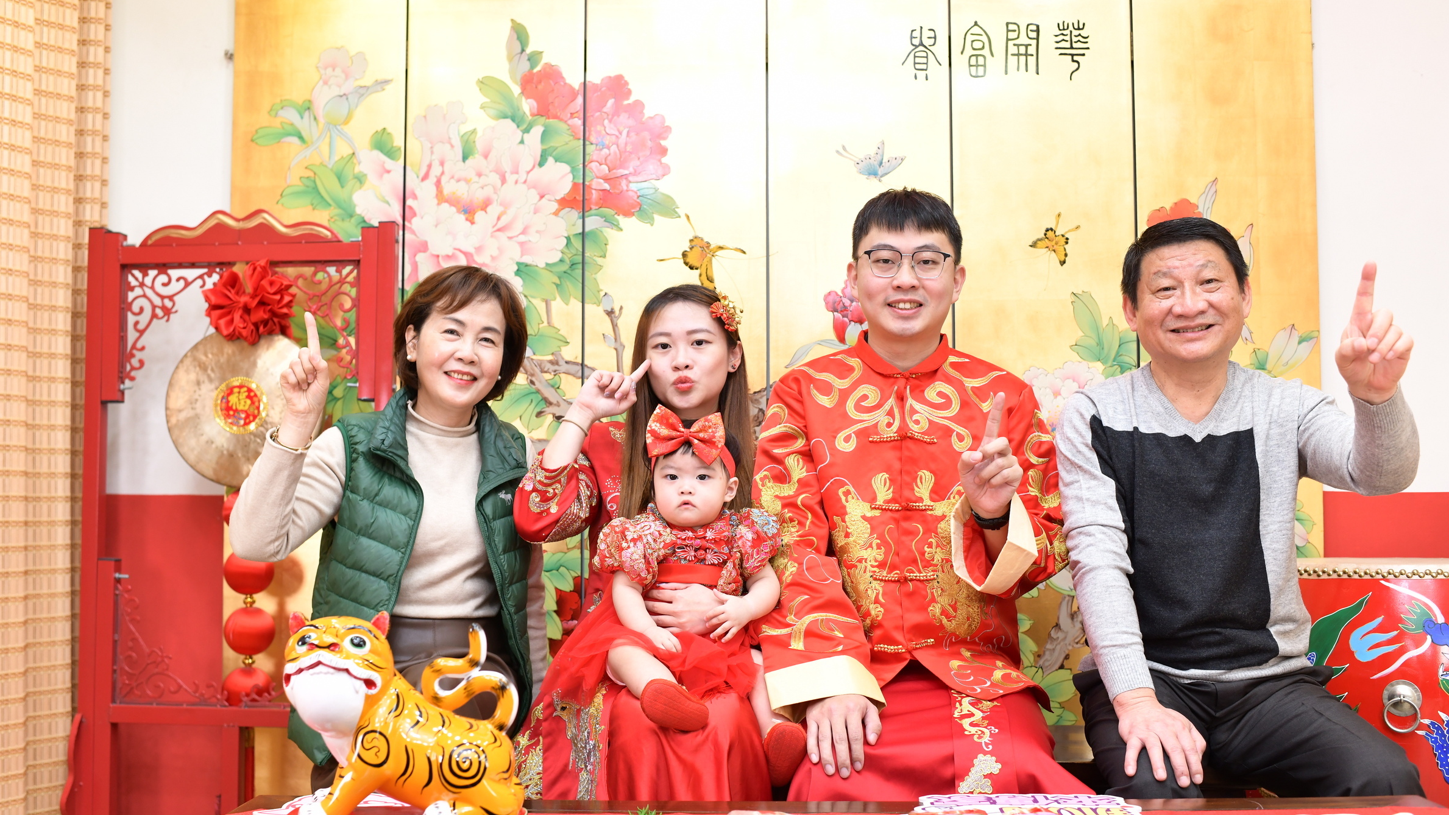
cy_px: 460
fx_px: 1422
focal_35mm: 37
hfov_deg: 54.0
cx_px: 719
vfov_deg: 32.0
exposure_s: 1/200
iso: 1000
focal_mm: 35
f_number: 4.5
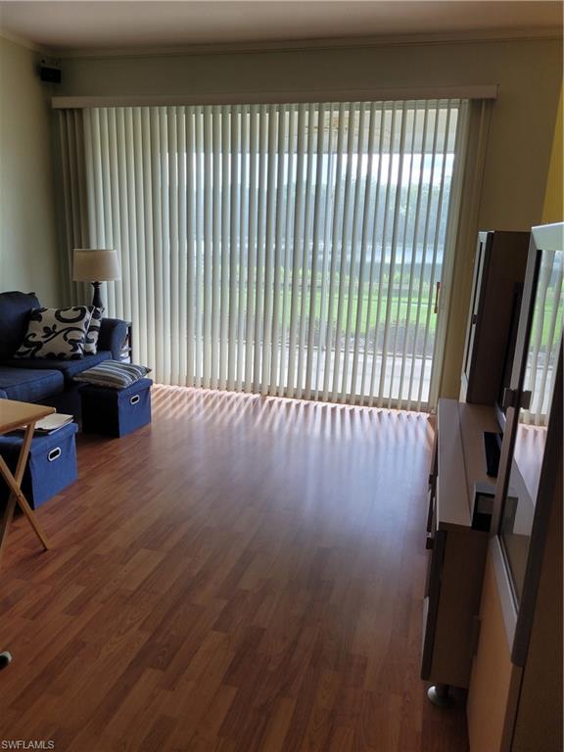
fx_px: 565
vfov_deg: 67.3
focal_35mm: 26
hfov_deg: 53.1
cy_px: 376
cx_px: 282
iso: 64
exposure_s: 1/120
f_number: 1.8
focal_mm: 5.4
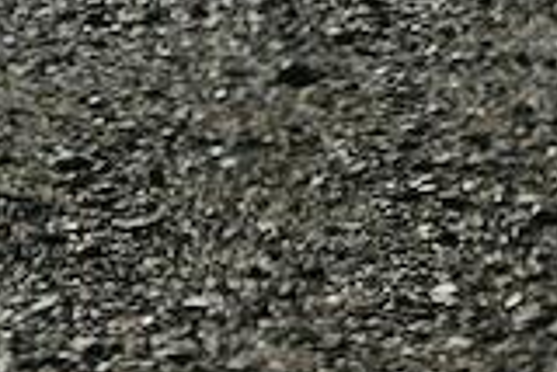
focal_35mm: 361
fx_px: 5597
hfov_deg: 5.6
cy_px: -859
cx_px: -334
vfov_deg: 3.7
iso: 100
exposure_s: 1/640
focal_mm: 35
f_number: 10
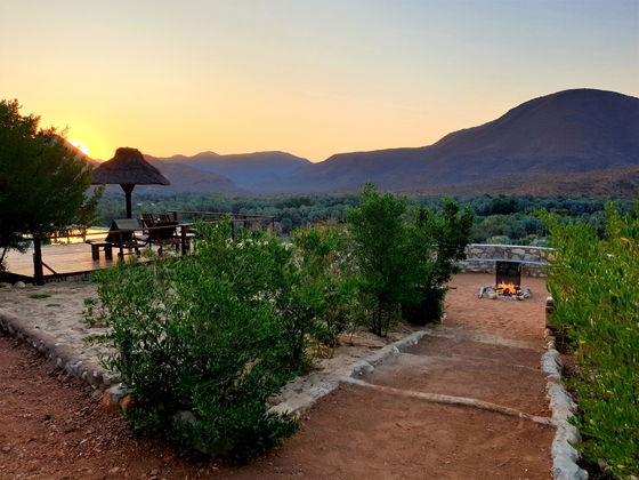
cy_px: 240
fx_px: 480
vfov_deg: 53.1
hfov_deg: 67.3
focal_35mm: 26
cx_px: 320
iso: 50
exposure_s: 1/350
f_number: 2.4
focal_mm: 4.3
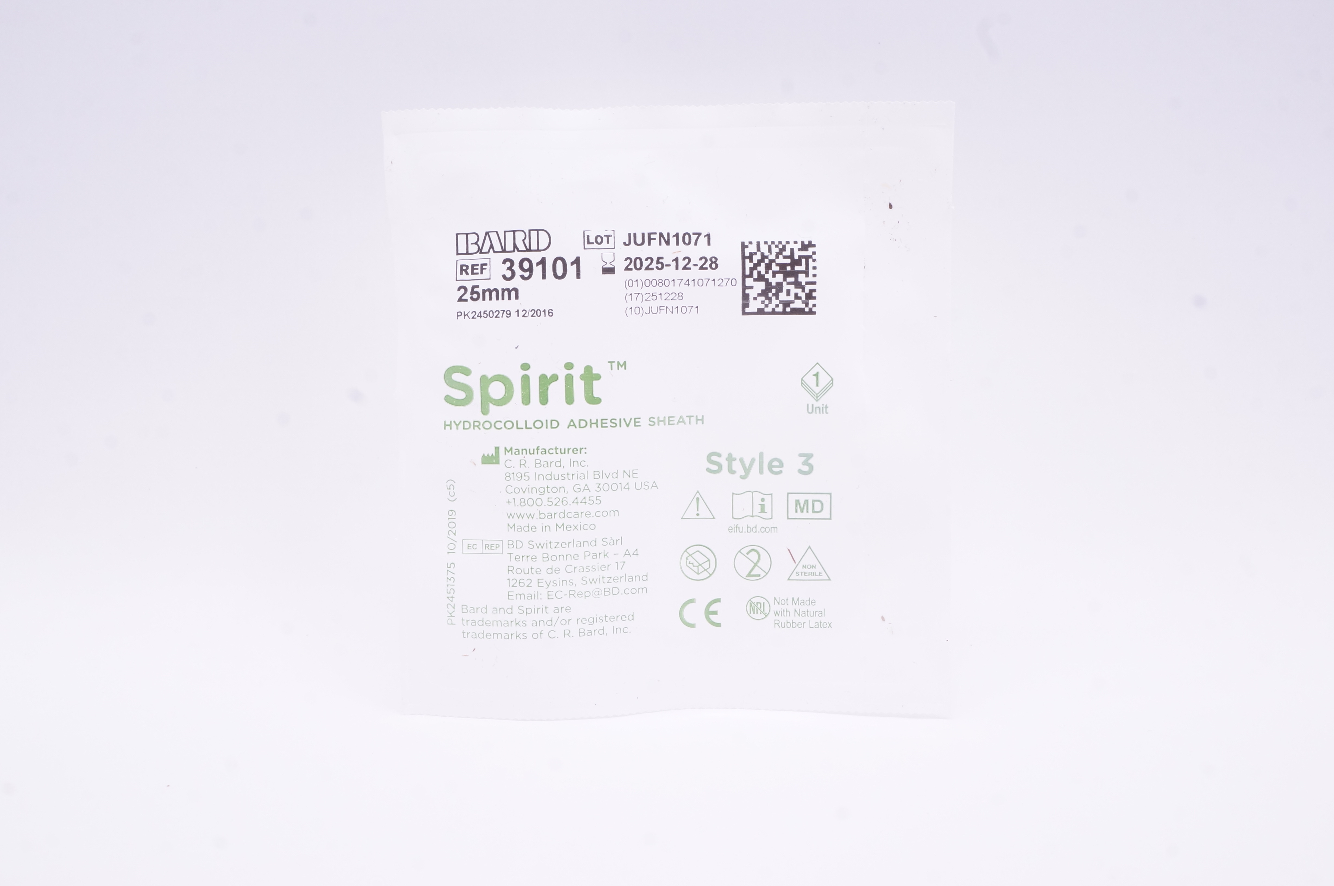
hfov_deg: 40.0
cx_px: 667
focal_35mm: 50
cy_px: 443
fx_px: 1832
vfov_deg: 27.2
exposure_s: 1/20
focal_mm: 33
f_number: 16
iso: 800
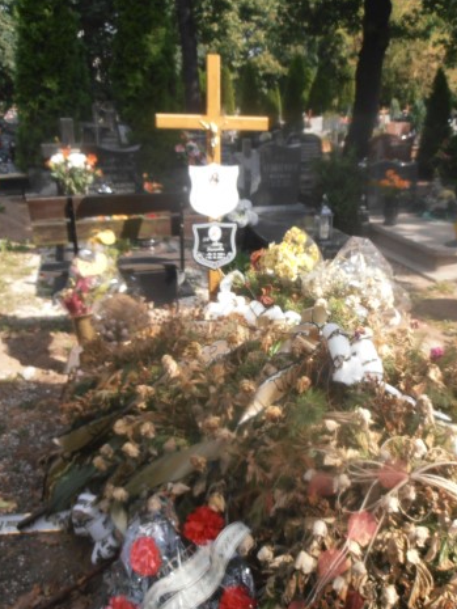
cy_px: 299
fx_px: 581
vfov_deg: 55.3
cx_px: 280
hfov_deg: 42.7
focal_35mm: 33
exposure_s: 1/500
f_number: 3
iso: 80
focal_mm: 4.2
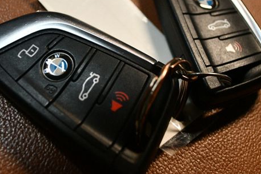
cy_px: 58
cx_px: 146
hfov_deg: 31.9
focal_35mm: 63
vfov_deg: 21.5
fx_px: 457
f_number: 4.5
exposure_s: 1/60
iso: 3200
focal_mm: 30
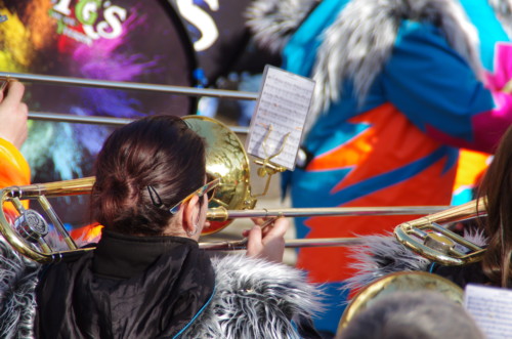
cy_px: 170
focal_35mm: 300
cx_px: 256
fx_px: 4257
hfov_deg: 6.9
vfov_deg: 4.6
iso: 200
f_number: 6.3
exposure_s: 1/250
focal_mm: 200
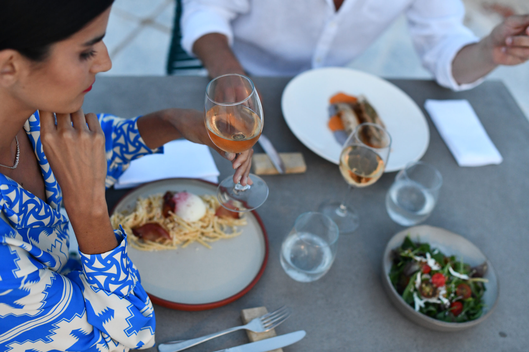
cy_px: 176
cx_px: 264
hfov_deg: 39.6
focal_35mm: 50
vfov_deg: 27.0
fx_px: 735
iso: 2000
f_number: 2.8
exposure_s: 1/100
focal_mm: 50
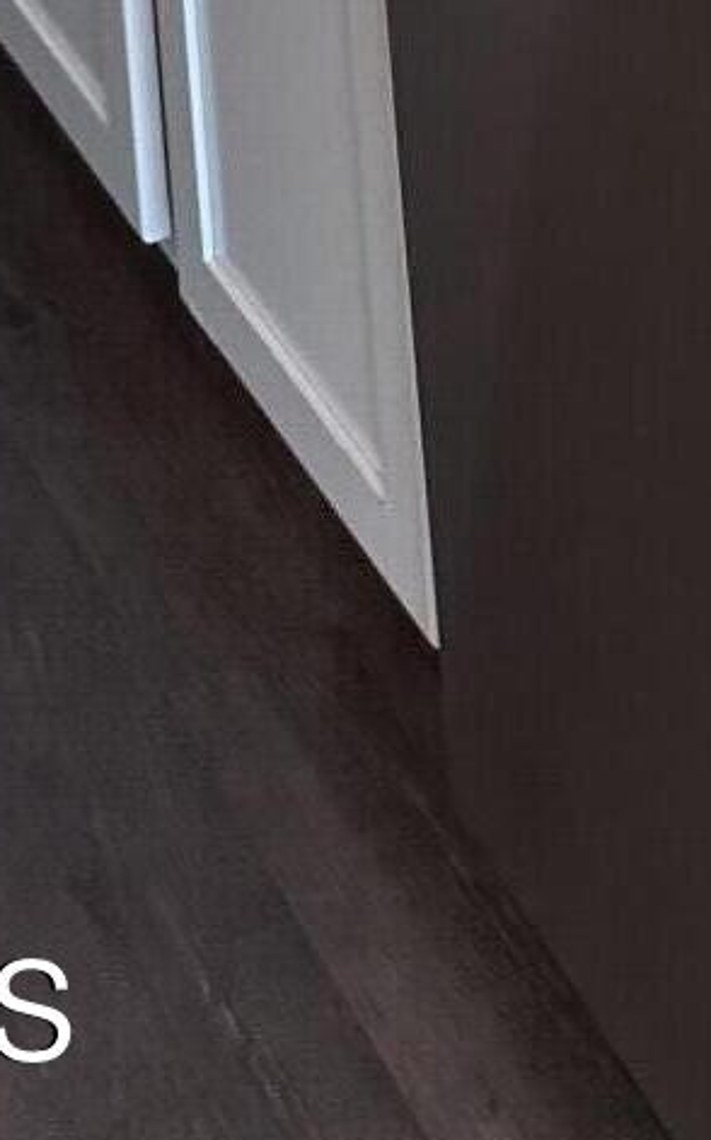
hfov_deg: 11.9
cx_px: 856
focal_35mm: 108
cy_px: -1186
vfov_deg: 15.3
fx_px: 3351
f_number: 1.78
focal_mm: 6.86
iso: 80
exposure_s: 1/120
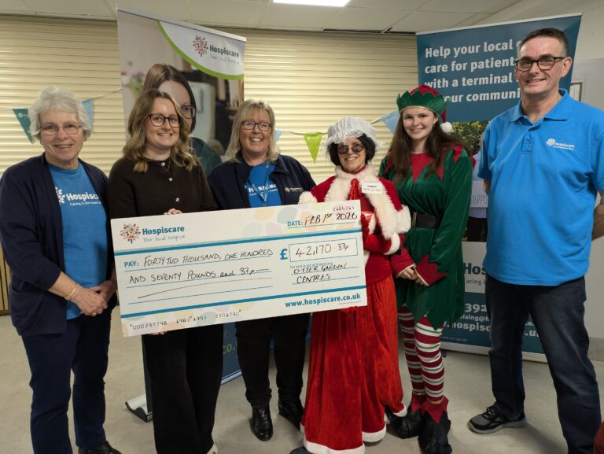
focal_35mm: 25
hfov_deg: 69.4
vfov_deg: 54.9
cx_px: 302
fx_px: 436
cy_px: 227
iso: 513
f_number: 1.89
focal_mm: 5.43
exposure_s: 1/100
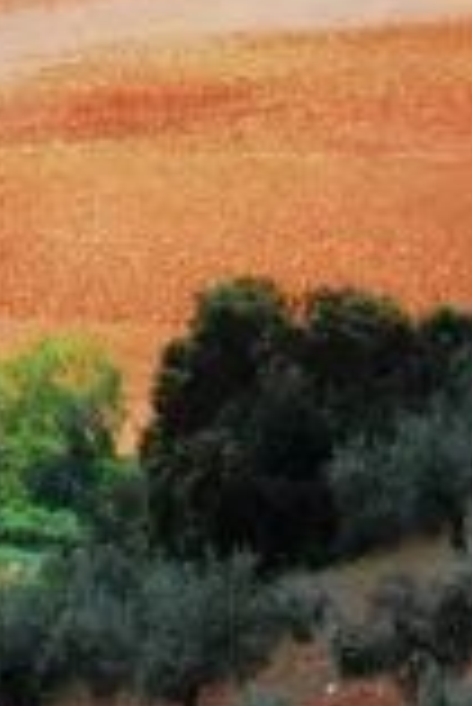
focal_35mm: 539
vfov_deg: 3.8
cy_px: -317
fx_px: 10581
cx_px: -31
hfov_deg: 2.6
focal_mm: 55
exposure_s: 1/60
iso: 200
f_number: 22
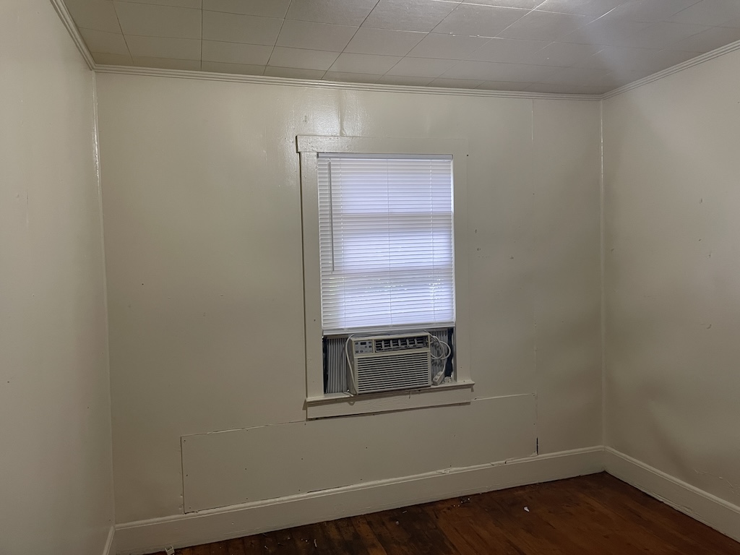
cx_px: 370
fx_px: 556
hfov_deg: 67.3
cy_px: 278
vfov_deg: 53.1
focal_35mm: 26
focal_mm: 4.2
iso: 200
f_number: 1.6
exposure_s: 1/60
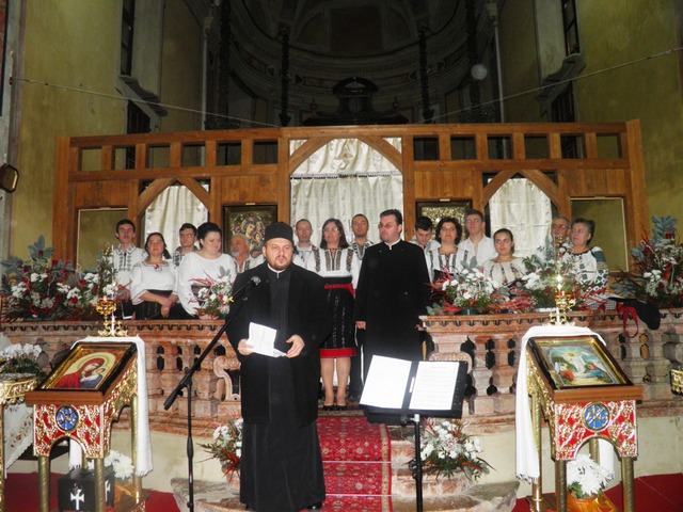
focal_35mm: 28
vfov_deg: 49.7
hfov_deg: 63.4
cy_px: 256
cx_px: 342
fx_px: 552
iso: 160
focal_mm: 4.9
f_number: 2.8
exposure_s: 1/30
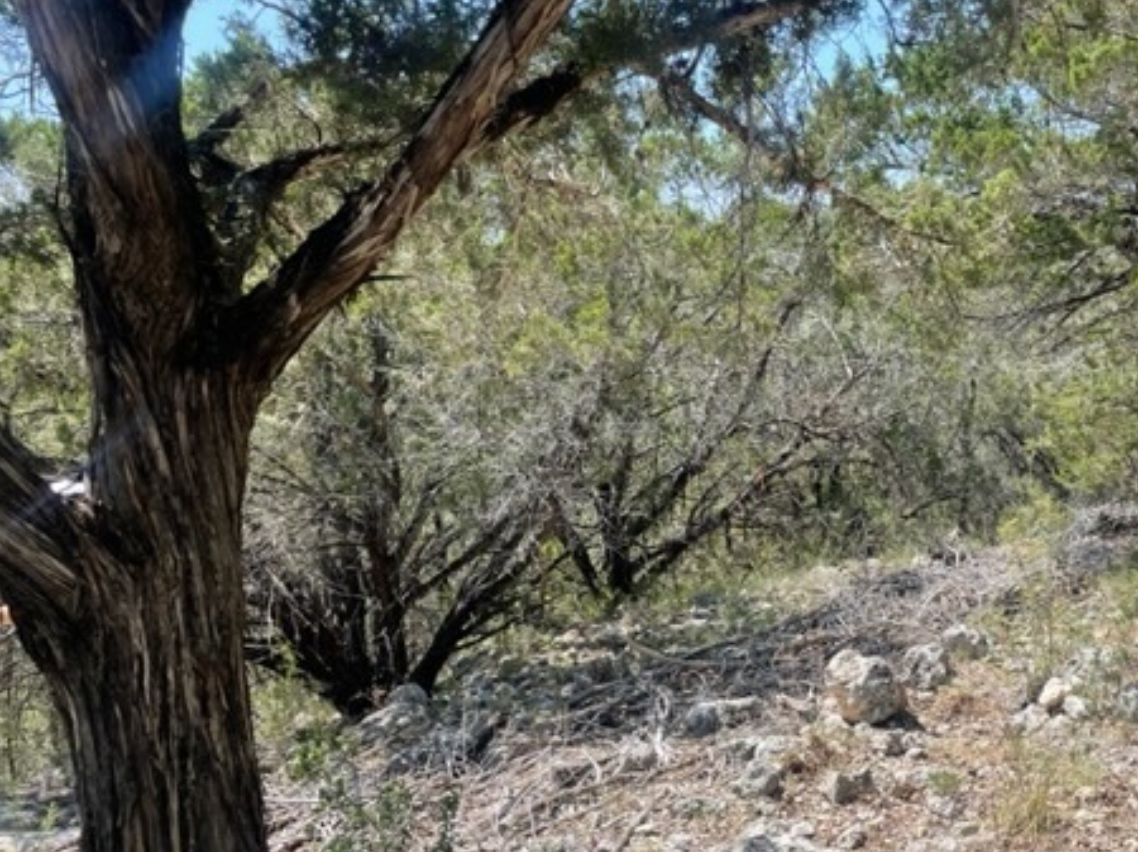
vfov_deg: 38.5
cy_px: 496
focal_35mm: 37
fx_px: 1216
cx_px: 804
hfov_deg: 48.8
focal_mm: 4.2
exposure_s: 1/1233
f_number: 1.6
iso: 32
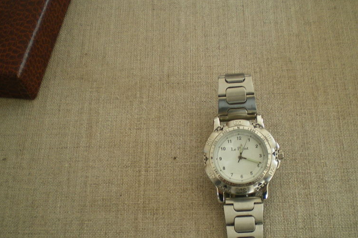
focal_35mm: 50
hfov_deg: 39.4
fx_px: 497
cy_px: 157
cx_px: 215
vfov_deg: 26.8
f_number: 3.1
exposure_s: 1/50
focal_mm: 6.3
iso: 160
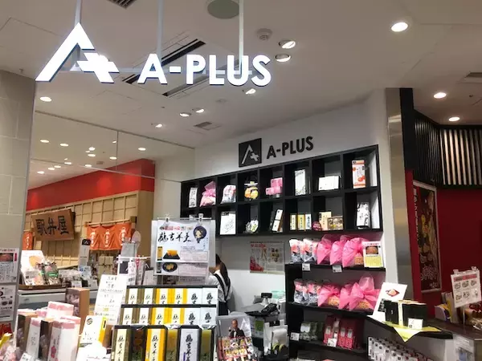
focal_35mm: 29
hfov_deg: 61.7
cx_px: 241
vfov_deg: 48.2
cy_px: 180
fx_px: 404
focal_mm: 4.15
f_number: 2.2
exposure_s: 1/60
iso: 25
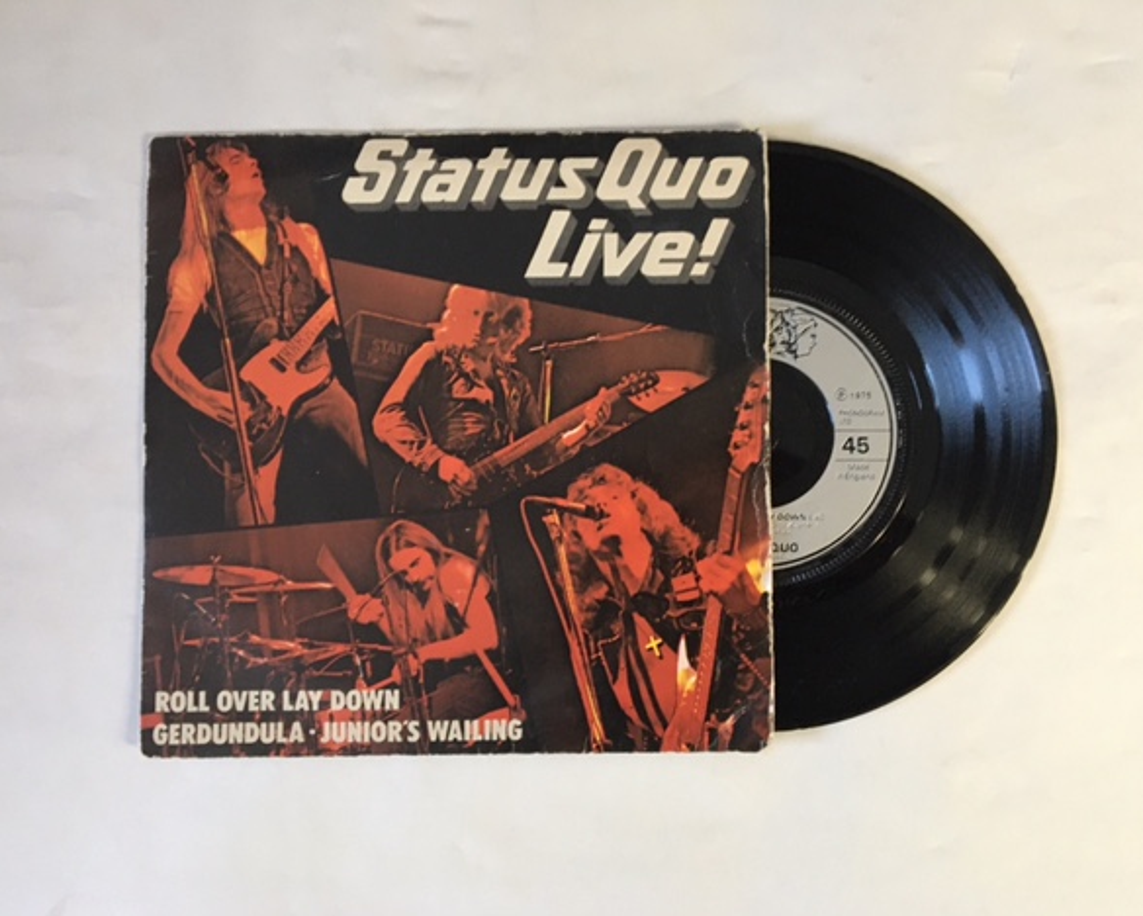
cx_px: 624
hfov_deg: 57.1
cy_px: 466
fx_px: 1049
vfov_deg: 47.2
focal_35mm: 31
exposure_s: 1/17
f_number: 2.2
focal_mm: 4.15
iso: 400
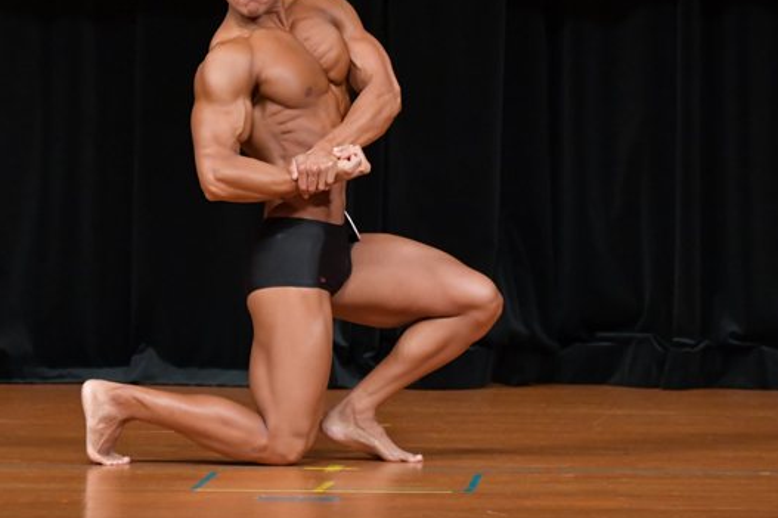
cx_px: 262
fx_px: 10002
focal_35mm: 463
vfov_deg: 3.0
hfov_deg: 4.5
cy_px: 183
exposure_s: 1/400
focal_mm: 210
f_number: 5.6
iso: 4000
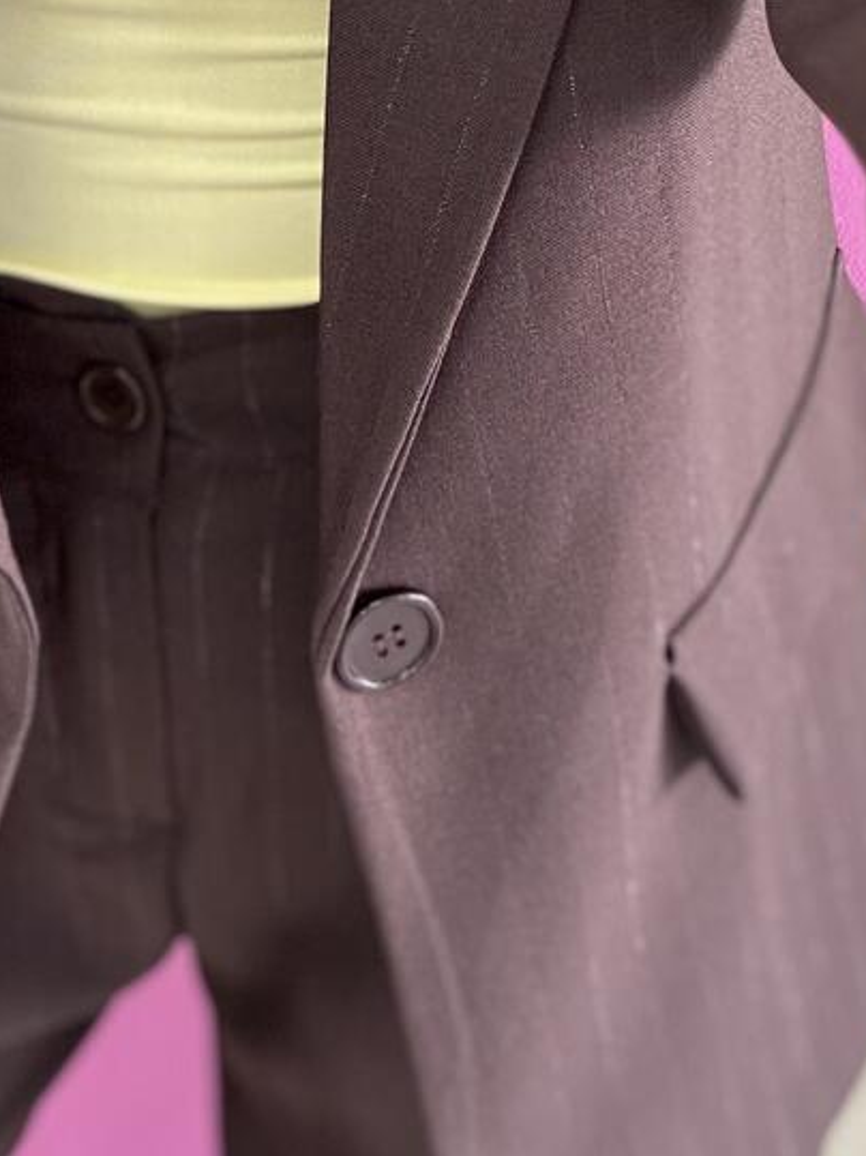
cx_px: 239
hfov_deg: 22.7
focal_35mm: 64
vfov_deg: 28.6
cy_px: 24
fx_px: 2136
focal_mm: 2.69
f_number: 1.9
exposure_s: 1/50
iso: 125
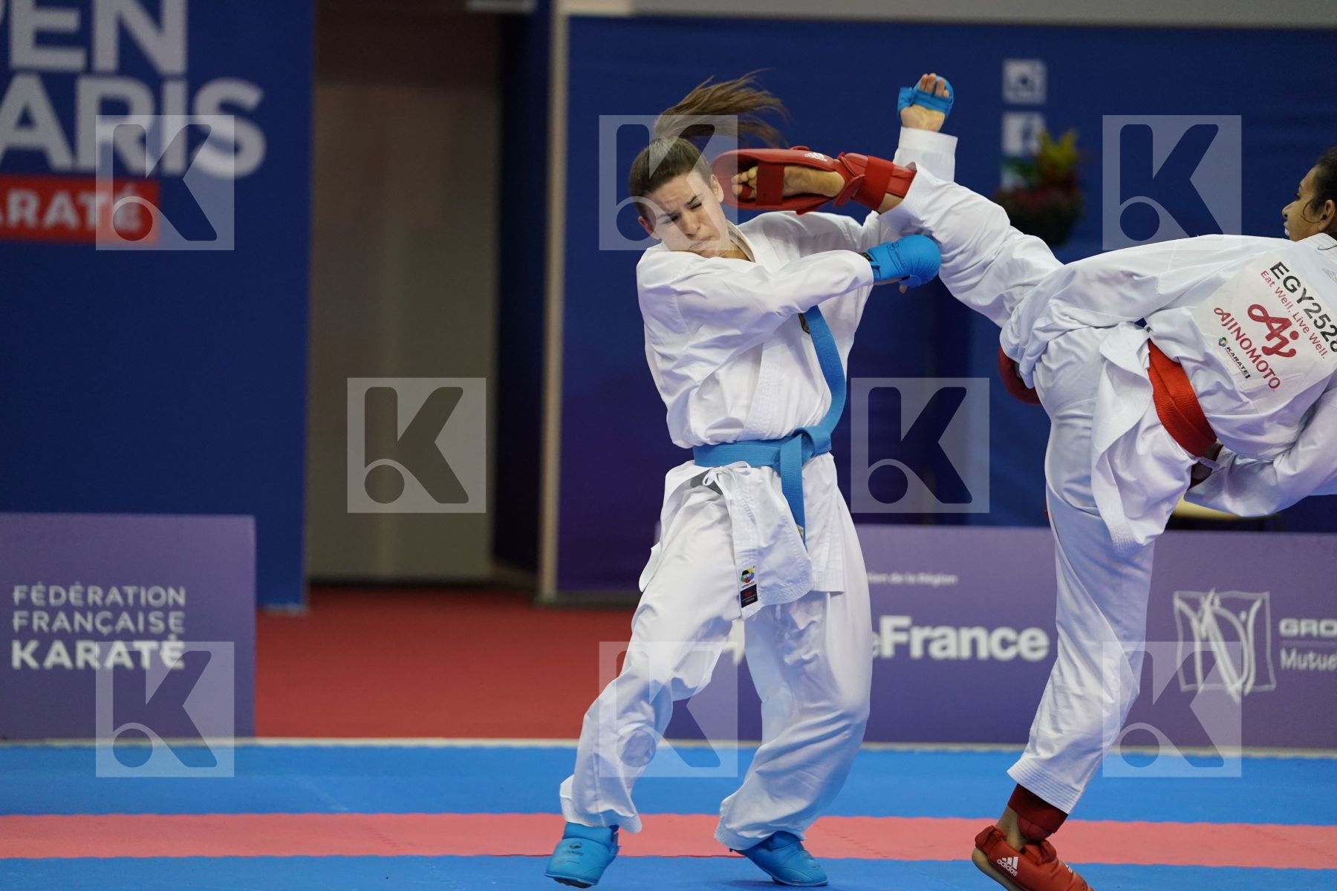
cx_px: 668
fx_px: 5979
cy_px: 446
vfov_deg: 8.5
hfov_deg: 12.8
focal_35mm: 161
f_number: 2.8
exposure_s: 1/1000
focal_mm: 161
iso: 3200
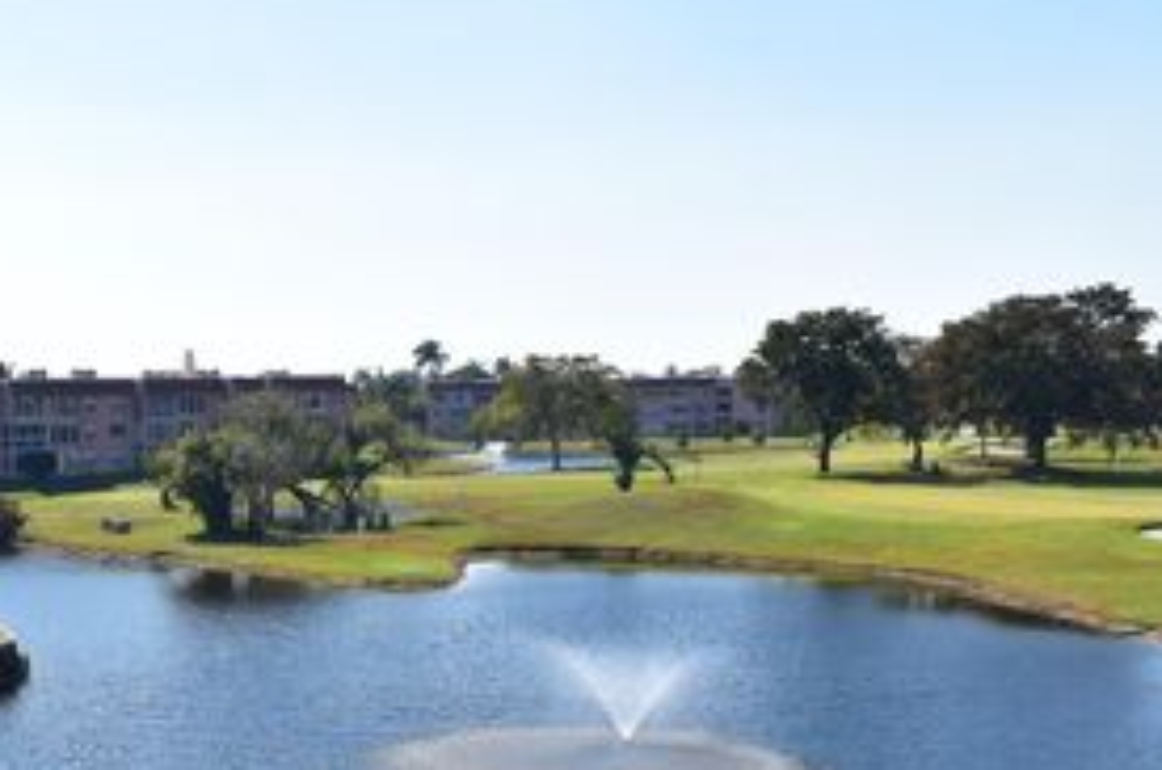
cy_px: 536
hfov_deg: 38.9
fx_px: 1579
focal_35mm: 49
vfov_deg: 27.2
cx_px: 240
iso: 100
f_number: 8
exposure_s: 1/250
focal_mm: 18
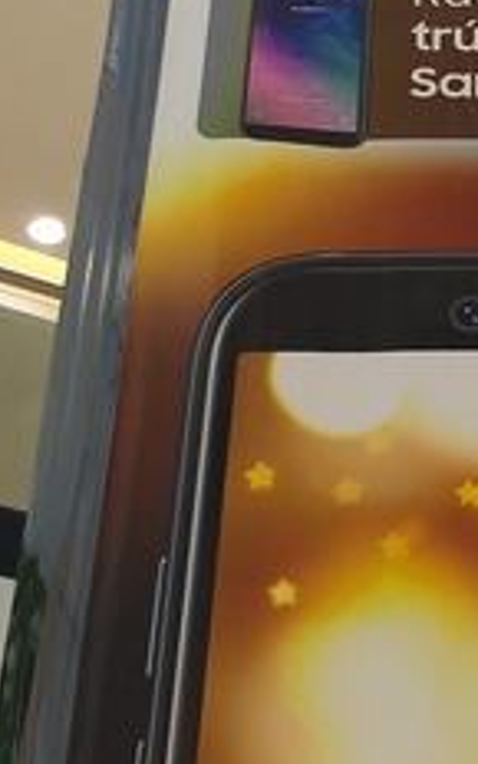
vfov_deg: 21.6
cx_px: 607
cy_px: 168
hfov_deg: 13.3
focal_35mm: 95
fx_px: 1980
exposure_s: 1/50
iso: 50
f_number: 1.7
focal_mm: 3.93
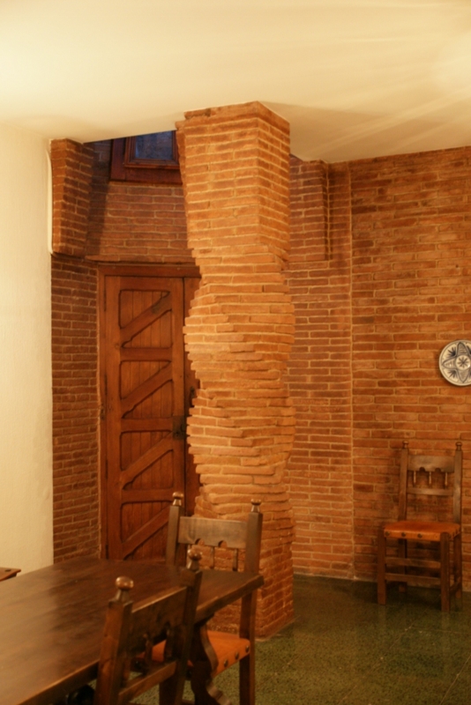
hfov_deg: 29.9
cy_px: 352
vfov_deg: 43.6
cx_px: 236
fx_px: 882
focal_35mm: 45
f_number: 4
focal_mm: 30
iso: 800
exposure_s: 1/20
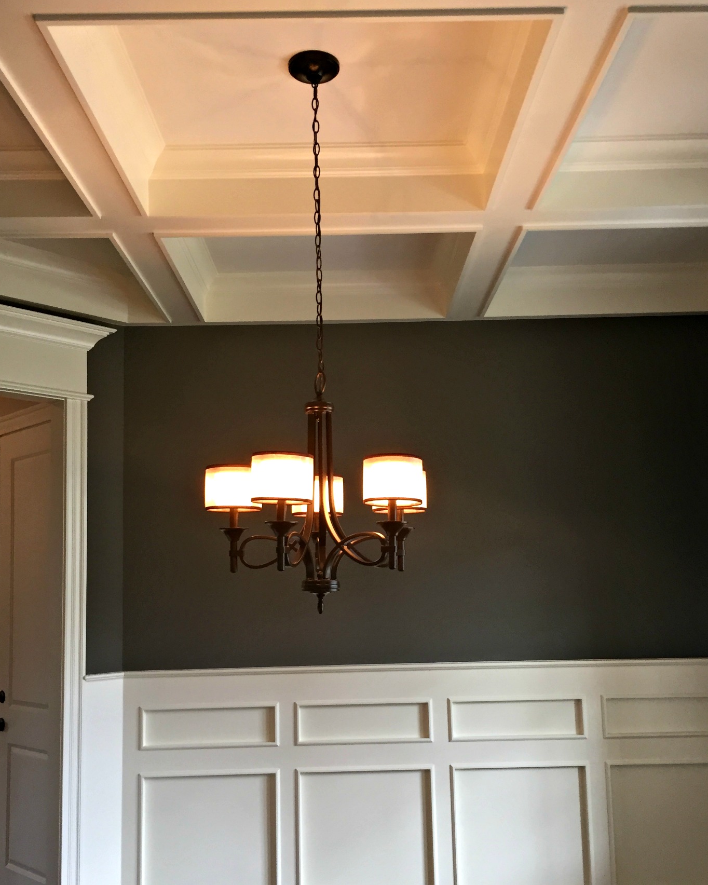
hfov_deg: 43.4
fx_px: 891
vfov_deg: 52.7
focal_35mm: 34
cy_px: 497
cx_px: 358
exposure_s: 1/30
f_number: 2.2
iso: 32
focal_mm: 4.15
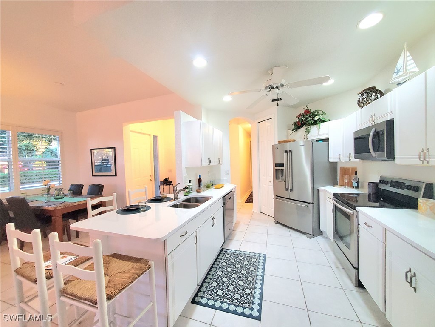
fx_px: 163
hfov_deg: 106.2
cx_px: 218
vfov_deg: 89.9
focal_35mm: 13
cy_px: 164
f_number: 2.2
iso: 500
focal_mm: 1.8
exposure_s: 1/60.2
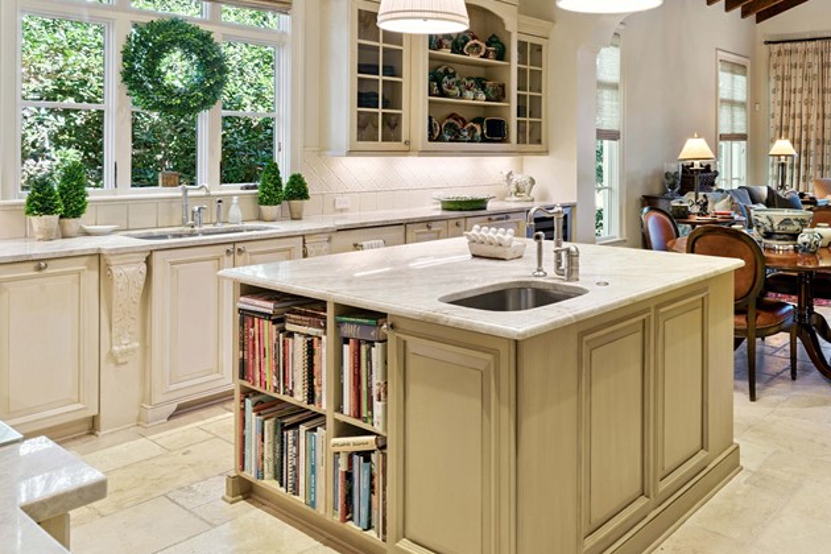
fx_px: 716
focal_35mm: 31
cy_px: 151
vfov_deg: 41.3
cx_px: 611
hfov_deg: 57.6
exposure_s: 1/6
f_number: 8
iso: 250
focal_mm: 18
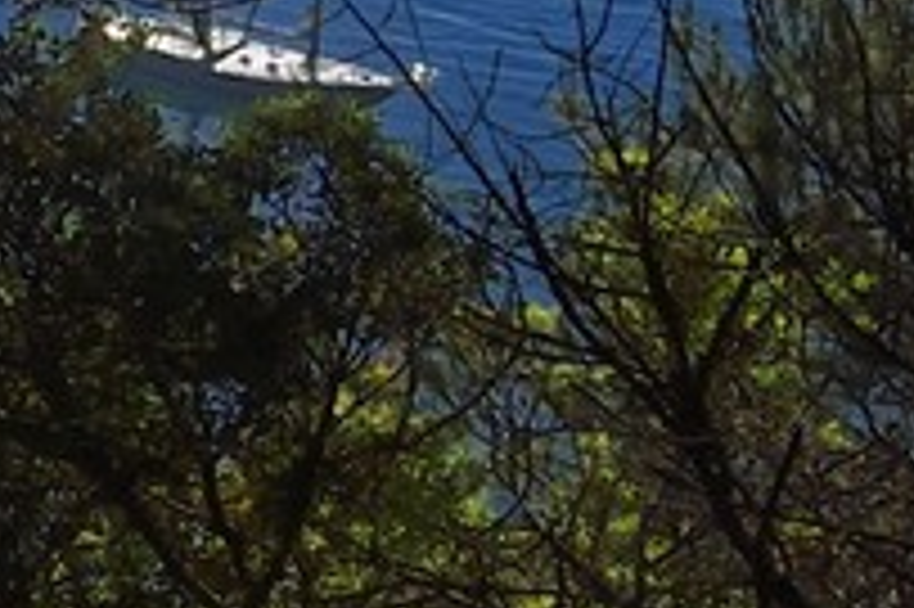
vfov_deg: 5.4
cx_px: -2269
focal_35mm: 252
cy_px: -218
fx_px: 6393
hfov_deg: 6.9
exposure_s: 1/2500
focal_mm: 32
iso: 800
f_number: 9
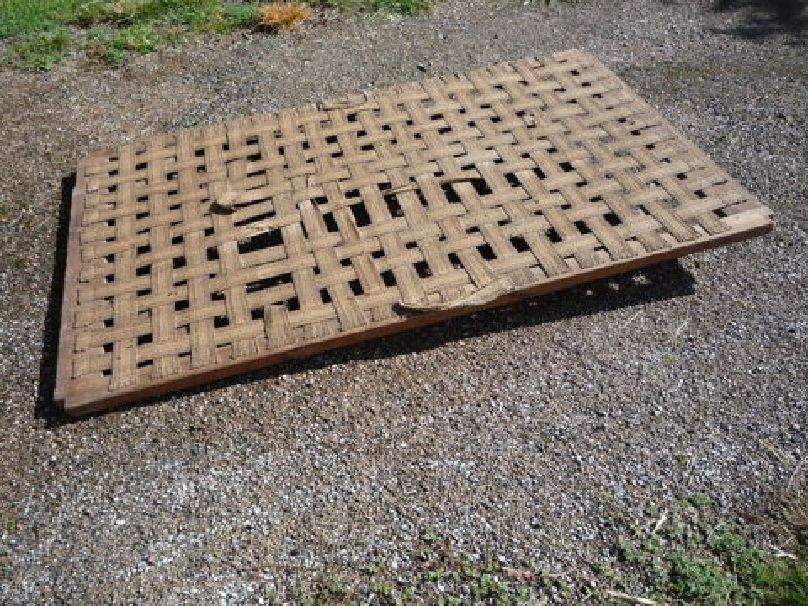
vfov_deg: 46.8
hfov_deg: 60.0
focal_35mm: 30
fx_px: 700
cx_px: 404
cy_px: 303
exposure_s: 1/400
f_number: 4
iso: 100
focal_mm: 5.2
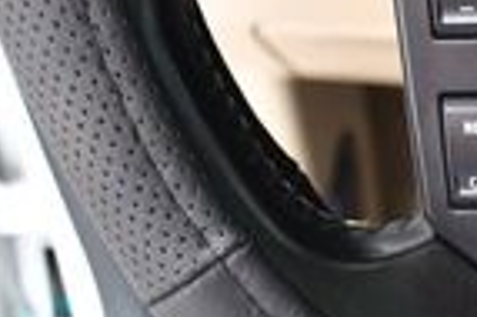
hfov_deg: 12.1
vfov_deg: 9.0
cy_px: 33
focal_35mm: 152
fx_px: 2012
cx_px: 927
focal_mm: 23
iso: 400
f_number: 3.8
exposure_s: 1/20
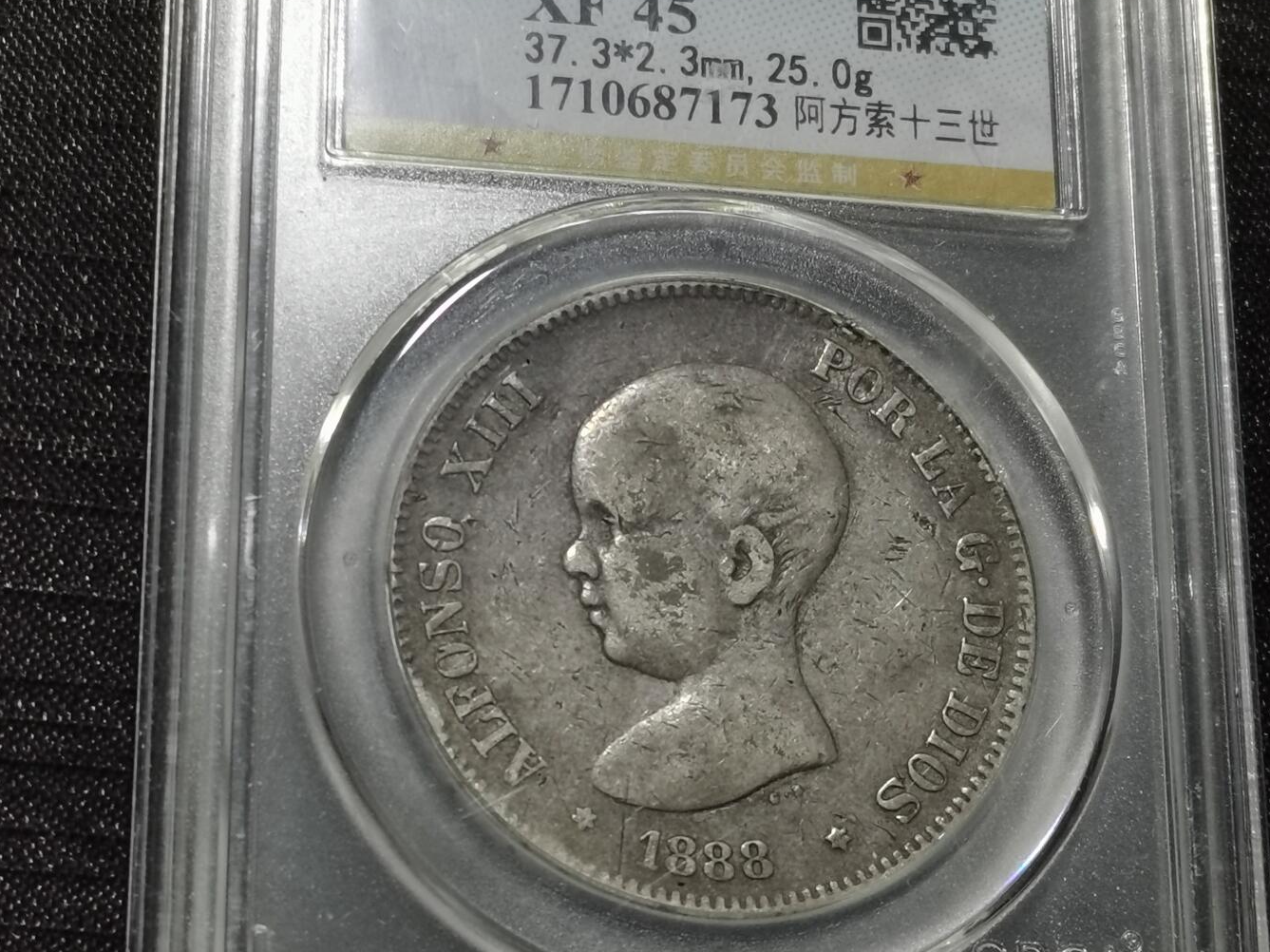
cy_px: 355
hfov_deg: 19.5
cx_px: 637
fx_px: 3705
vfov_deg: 14.6
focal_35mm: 101
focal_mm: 5.58
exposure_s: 1/100
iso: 64
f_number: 1.8
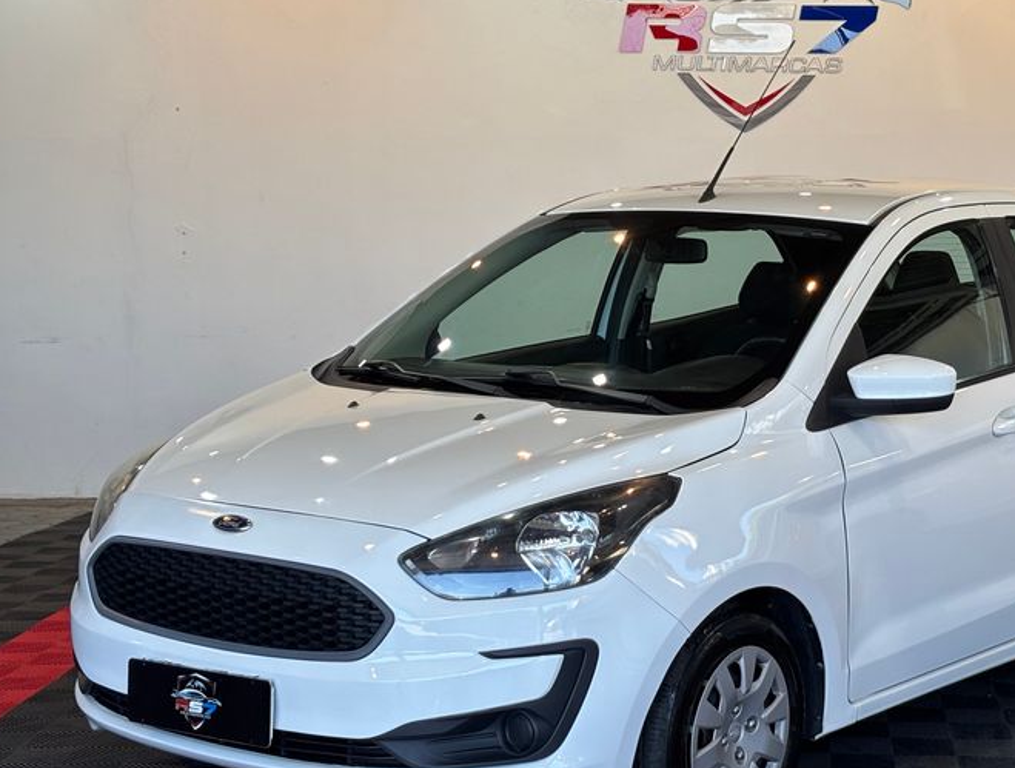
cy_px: 399
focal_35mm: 75
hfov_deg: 25.8
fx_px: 2207
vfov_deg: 19.8
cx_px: 683
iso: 32
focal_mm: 5.96
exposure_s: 1/185
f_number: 1.6
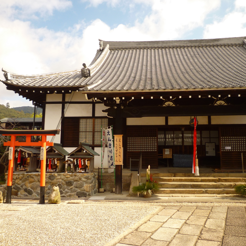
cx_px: 134
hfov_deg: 54.0
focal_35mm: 30
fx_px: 241
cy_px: 125
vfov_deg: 54.0
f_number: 2.8
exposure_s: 1/500
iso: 80
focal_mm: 4.4
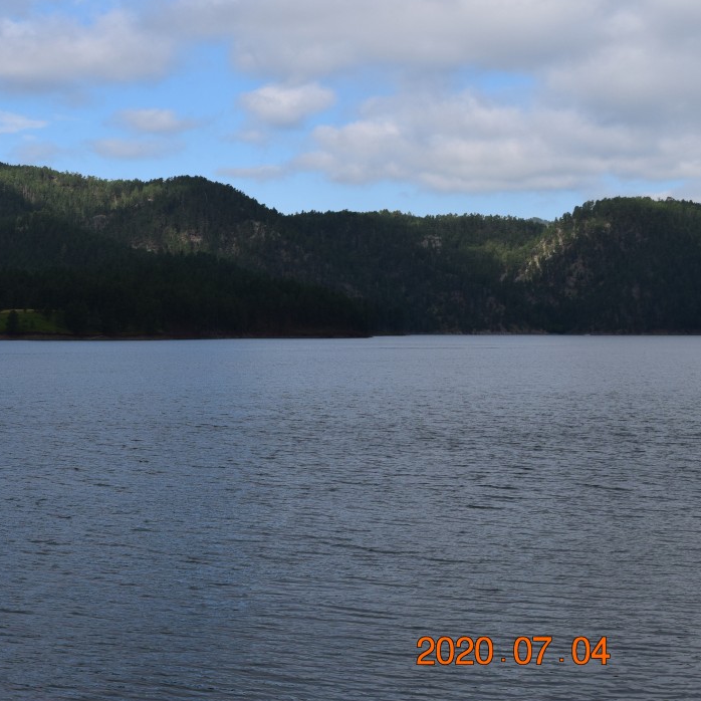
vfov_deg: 23.3
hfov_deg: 22.7
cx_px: 60
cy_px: 267
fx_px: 1695
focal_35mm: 74
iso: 400
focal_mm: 30
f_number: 11
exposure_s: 1/500
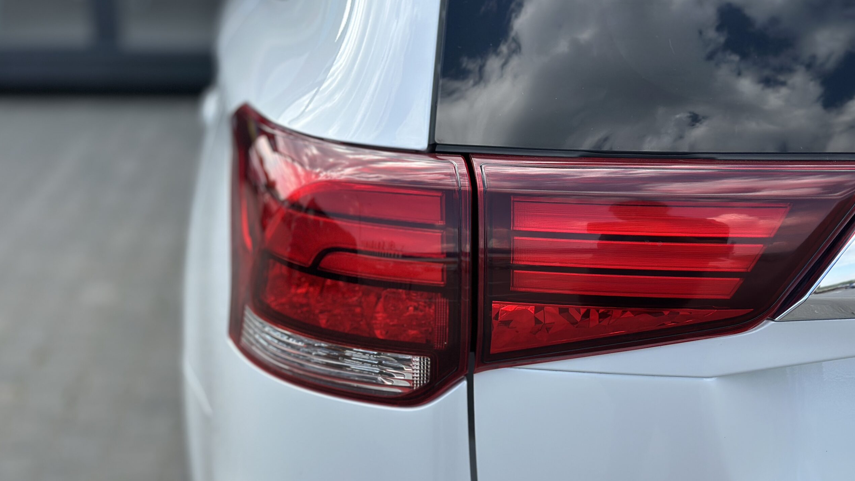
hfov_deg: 39.2
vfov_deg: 22.6
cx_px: 427
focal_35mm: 53
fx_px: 1202
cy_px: 311
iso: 80
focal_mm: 6.86
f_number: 1.78
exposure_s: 1/1880
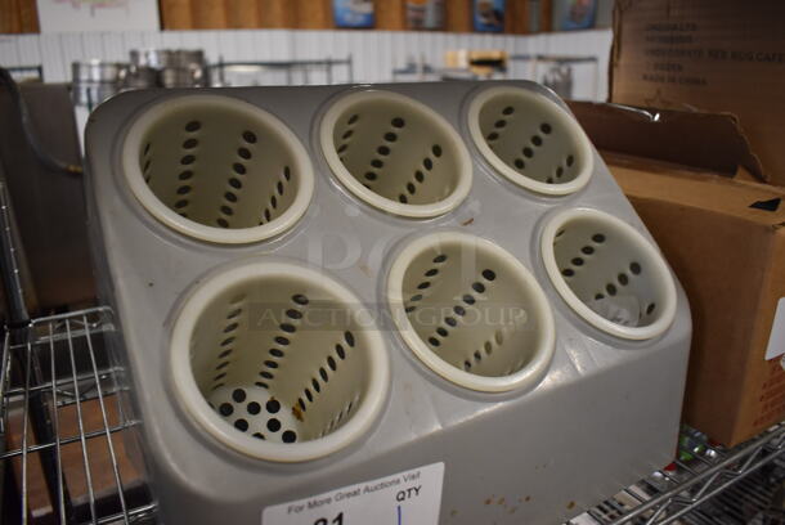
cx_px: 392
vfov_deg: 48.0
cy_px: 262
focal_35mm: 27
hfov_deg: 67.3
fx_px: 589
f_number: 3.5
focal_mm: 18
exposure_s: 1/125
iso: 1400
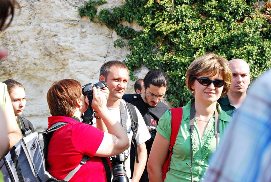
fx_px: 622
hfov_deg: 24.6
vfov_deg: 16.6
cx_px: 136
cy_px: 91
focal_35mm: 82
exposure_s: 1/100
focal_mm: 55
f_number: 11
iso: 200
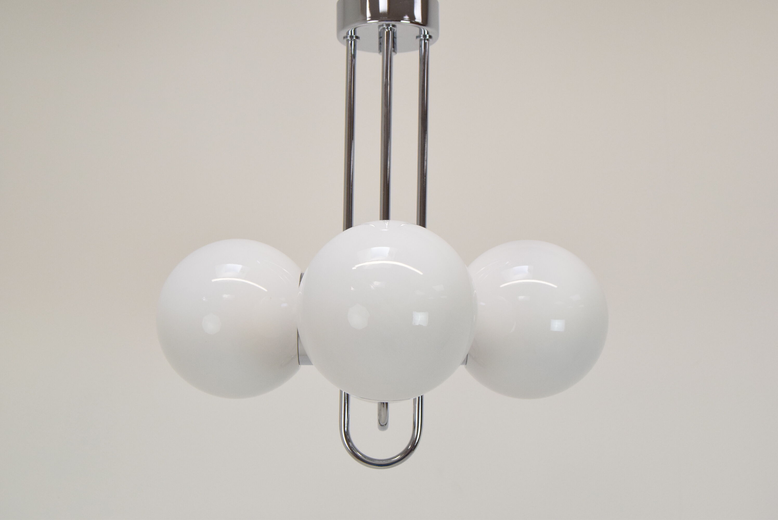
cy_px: 260
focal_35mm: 57
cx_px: 389
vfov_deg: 23.8
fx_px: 1233
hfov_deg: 35.0
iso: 1600
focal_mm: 38
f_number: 9
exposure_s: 1/320
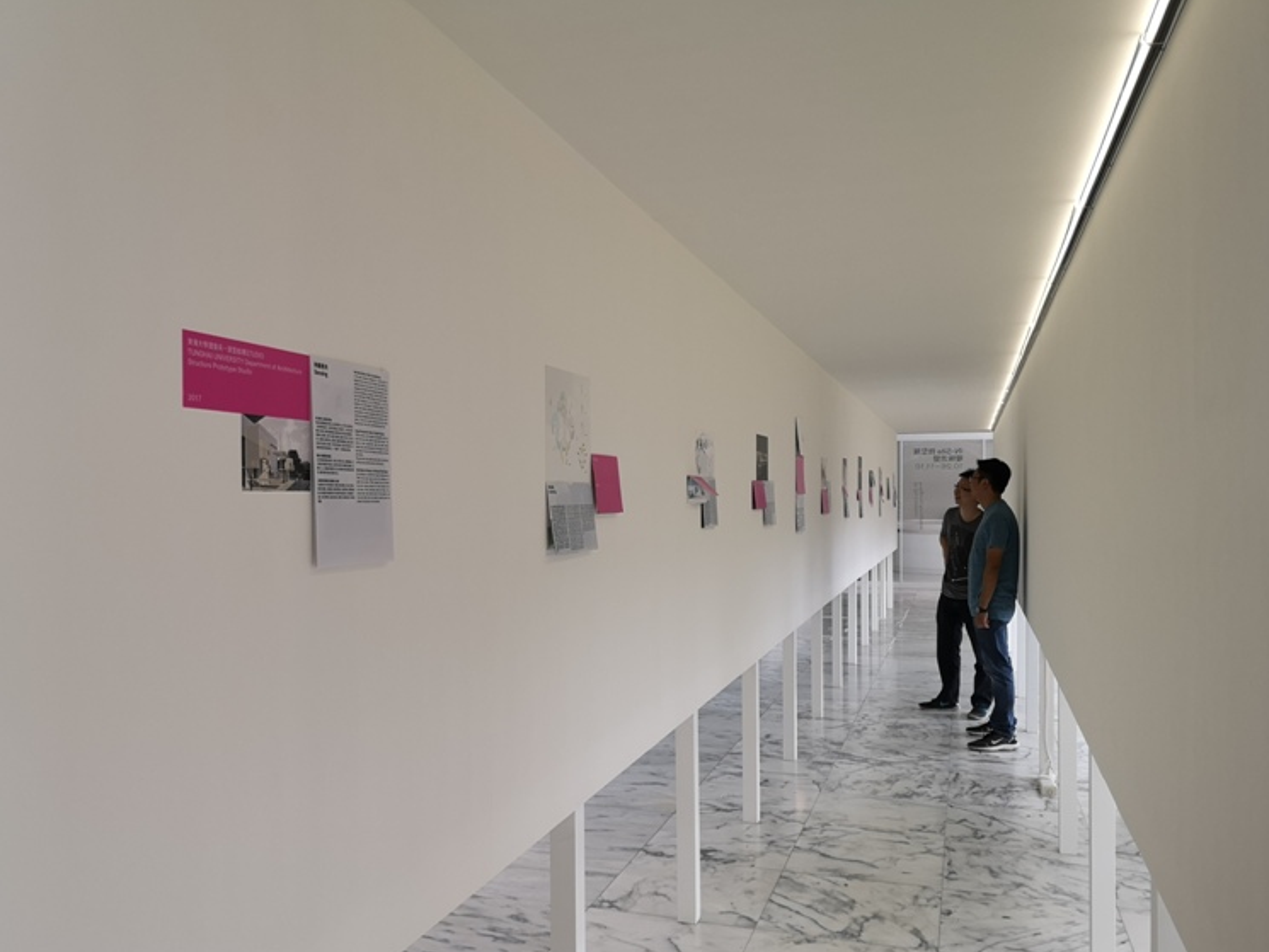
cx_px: 593
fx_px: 1063
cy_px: 501
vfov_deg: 48.2
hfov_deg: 61.6
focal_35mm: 29
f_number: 1.8
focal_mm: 3.95
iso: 50
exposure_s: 1/60
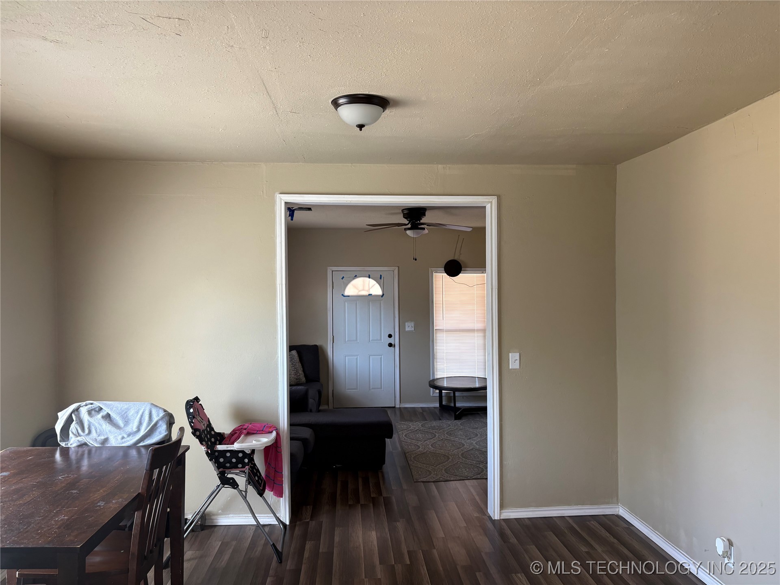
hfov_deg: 67.3
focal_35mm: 26
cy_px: 292
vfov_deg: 53.1
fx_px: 586
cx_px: 390
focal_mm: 5.96
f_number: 1.6
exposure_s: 1/60
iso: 100
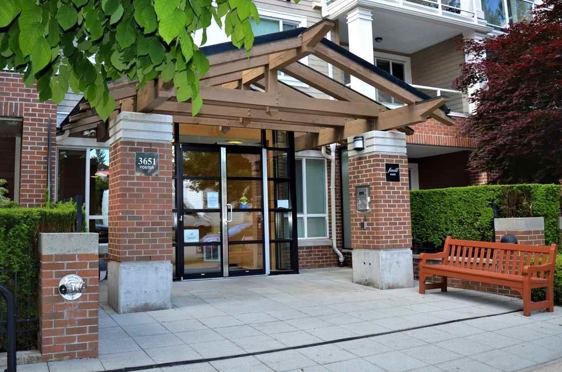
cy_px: 165
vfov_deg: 40.9
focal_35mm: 32
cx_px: 232
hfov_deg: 58.5
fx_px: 498
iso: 200
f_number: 3.5
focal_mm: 18
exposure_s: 1/200
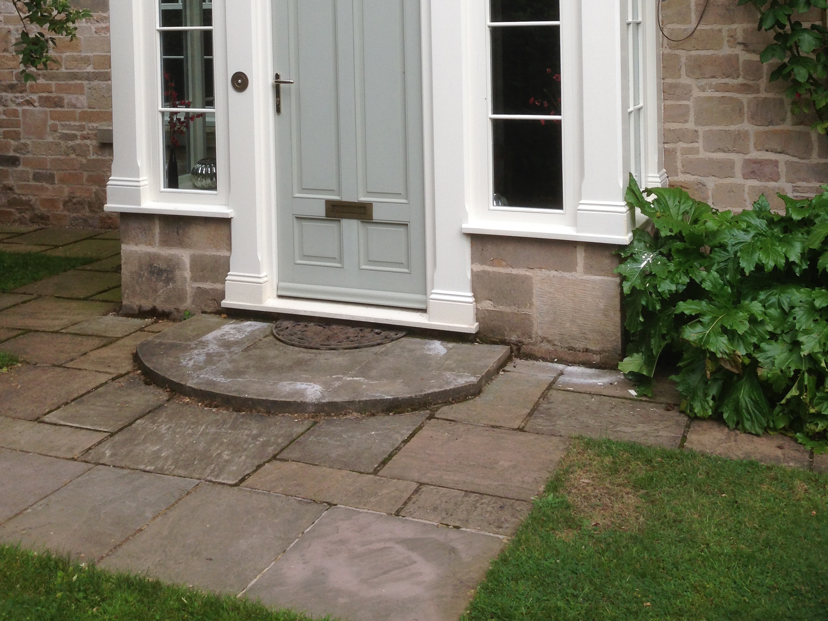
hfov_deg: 42.1
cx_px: 422
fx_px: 1076
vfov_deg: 30.7
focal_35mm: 45
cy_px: 58
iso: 50
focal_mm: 4.13
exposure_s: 1/225
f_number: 2.4
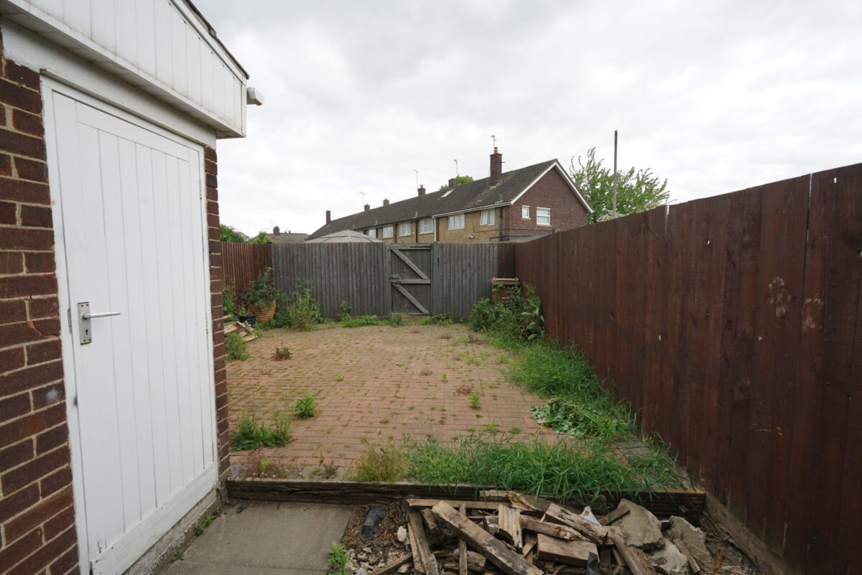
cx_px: 431
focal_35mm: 16
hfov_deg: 96.7
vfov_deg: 73.8
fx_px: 383
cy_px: 288
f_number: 7.1
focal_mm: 16
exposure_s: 1/100
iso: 100
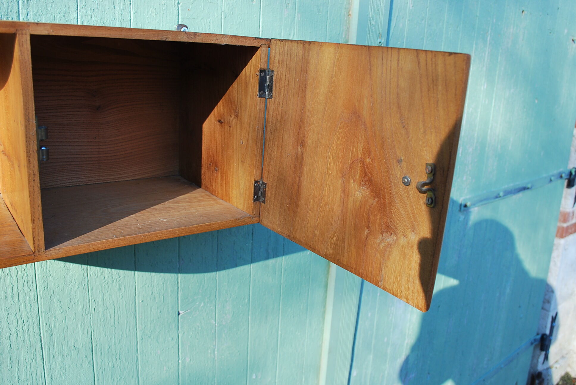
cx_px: 288
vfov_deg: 43.7
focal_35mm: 30
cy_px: 192
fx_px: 481
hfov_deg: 61.9
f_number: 5.6
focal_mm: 20
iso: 160
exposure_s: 1/125
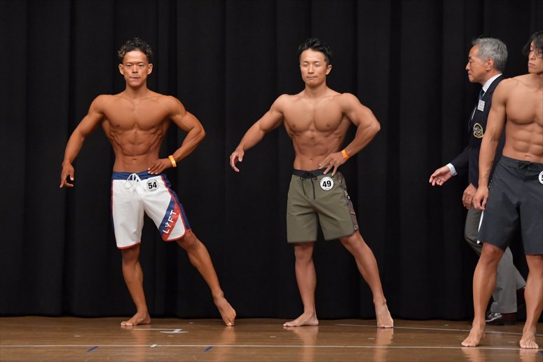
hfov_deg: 8.1
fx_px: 3844
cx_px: 272
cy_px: 181
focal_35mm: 255
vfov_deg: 5.4
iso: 6400
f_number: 5.6
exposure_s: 1/400
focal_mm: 170
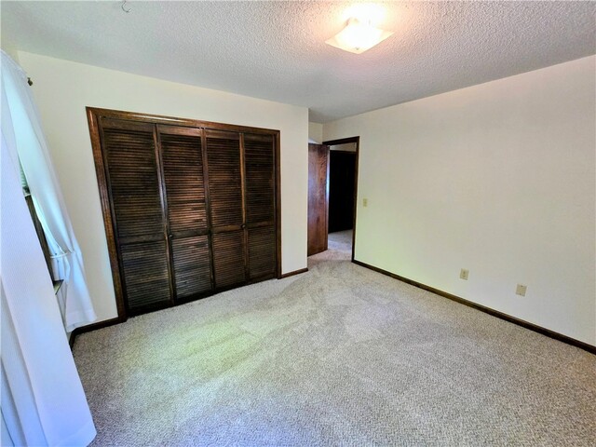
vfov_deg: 89.9
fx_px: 224
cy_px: 224
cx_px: 298
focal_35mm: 13
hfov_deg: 106.2
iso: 640
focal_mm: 2.2
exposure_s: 1/60
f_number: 2.2
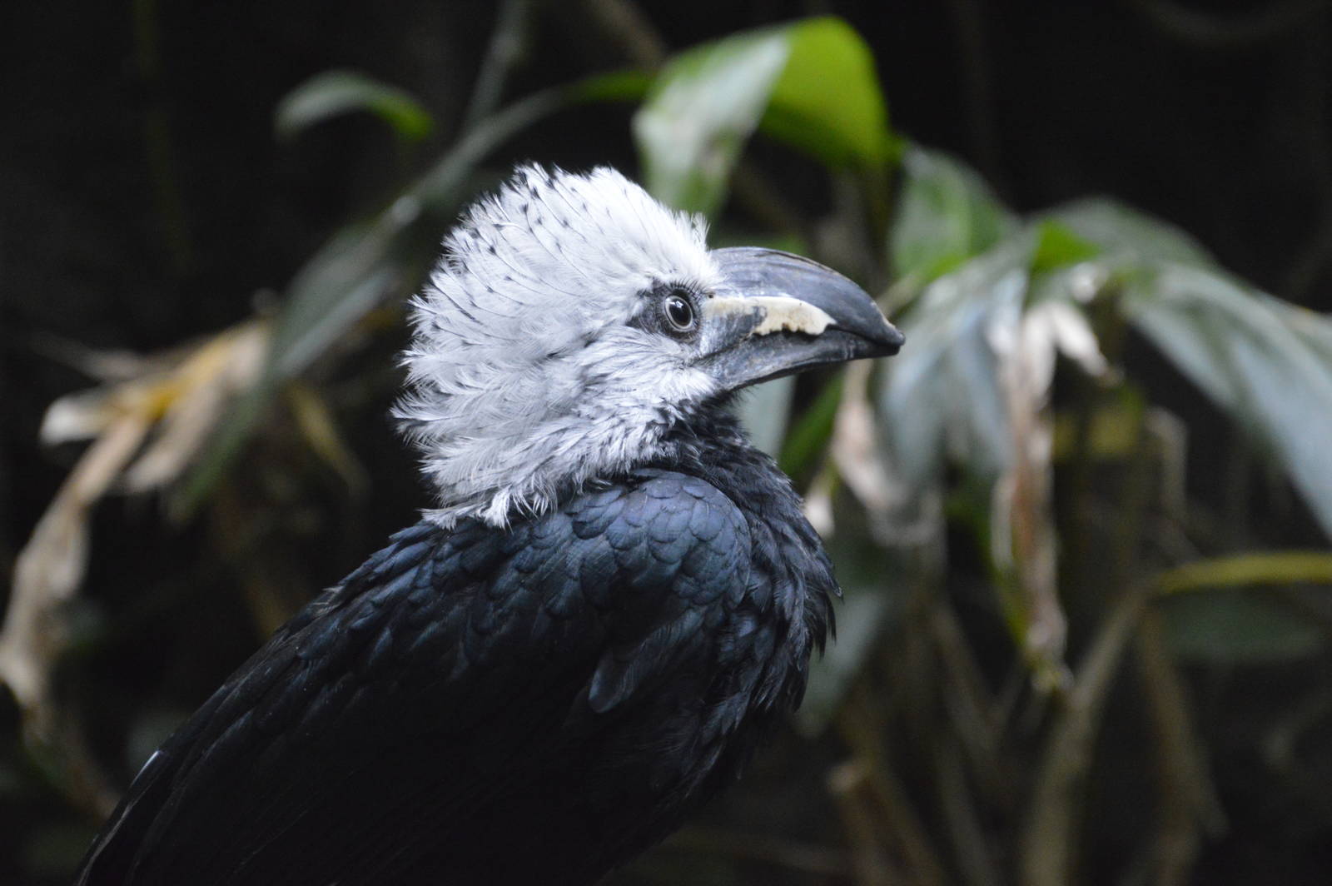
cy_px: 443
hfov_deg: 13.7
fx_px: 5545
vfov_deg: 9.1
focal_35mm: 150
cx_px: 666
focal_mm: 100
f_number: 5.6
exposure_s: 1/20
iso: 3200
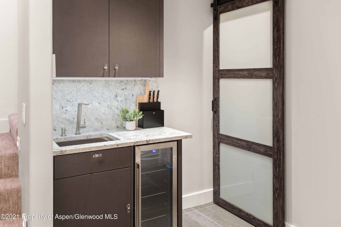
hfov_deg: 58.7
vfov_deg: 41.1
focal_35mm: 32
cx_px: 170
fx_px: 303
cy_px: 114
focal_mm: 32
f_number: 7.1
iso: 100
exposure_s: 2
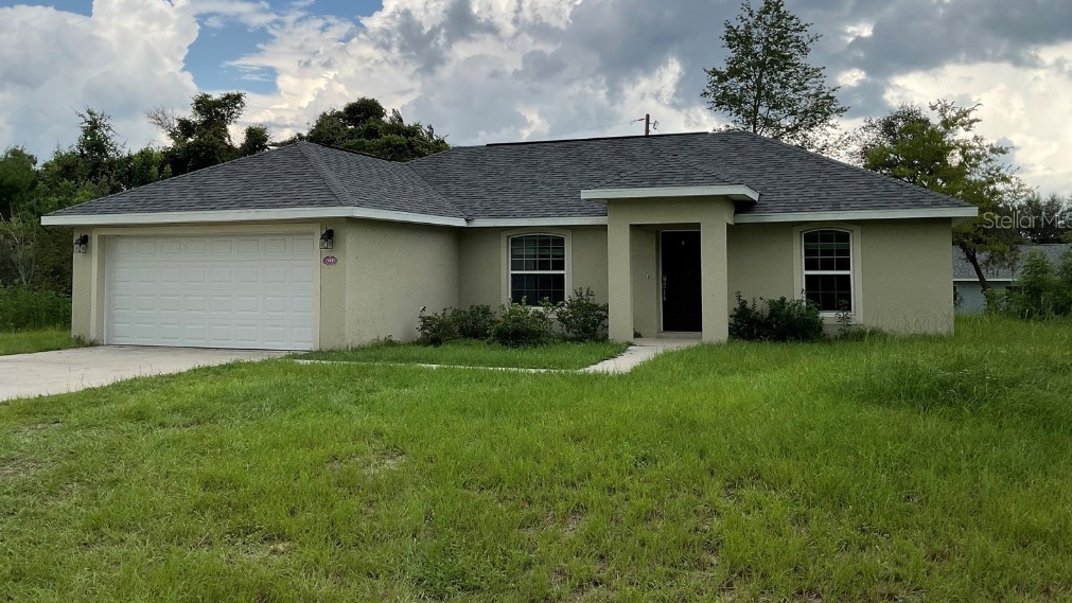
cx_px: 540
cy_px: 219
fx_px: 910
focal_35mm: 32
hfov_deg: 61.0
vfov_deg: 36.4
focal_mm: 3
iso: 16
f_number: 1.8
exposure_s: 1/1490
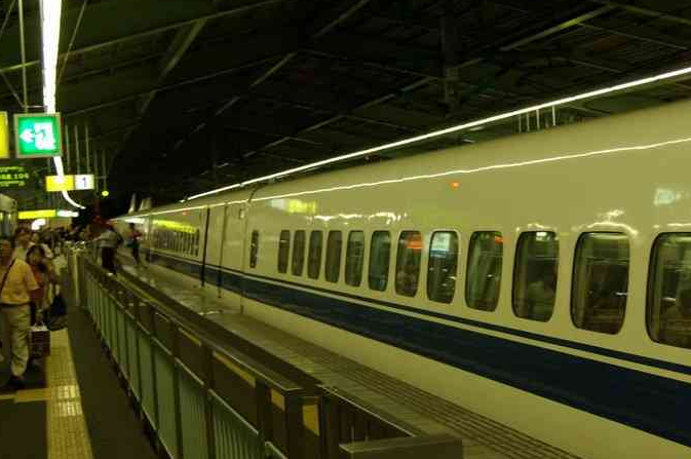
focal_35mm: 64
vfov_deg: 21.2
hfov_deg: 31.4
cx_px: 385
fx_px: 1227
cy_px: 213
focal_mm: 29.4
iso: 400
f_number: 4
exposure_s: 1/45
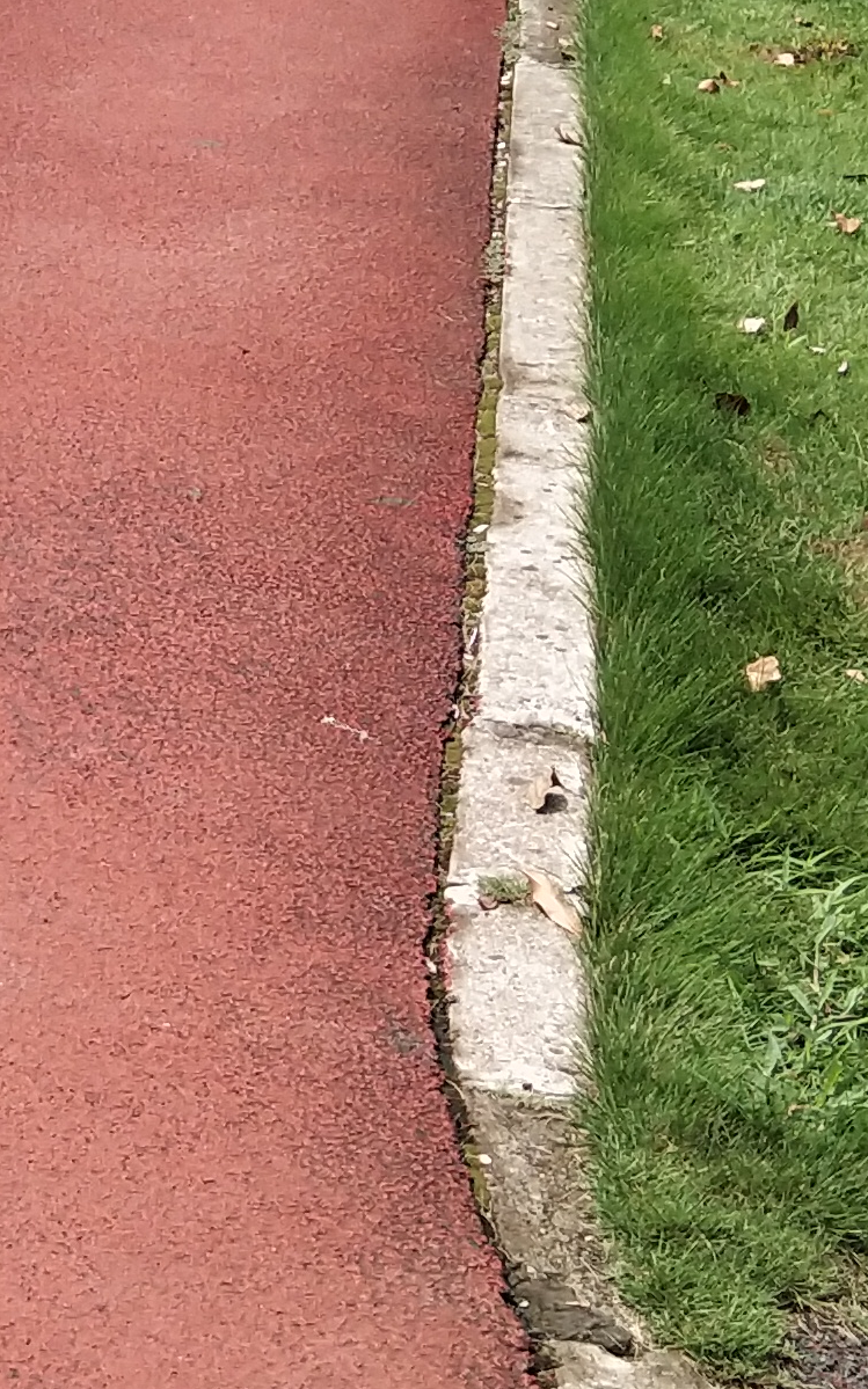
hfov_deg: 11.2
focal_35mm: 114
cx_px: -280
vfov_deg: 18.0
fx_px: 4316
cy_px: 153
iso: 50
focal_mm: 3.69
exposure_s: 1/725
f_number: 2.2
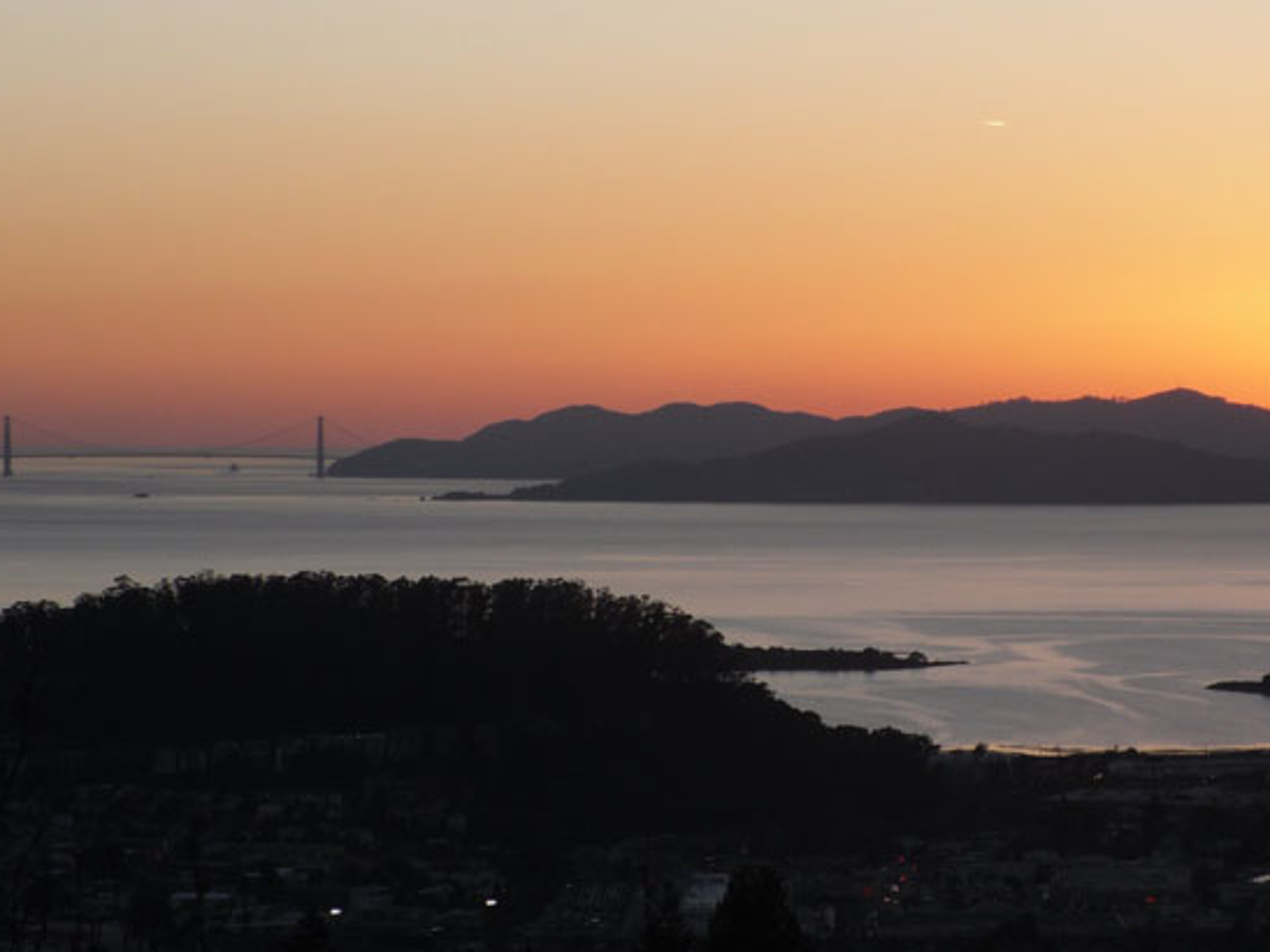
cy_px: 469
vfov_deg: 8.2
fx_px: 6602
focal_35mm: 180
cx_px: 771
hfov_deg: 11.0
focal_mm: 17.3
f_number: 4.6
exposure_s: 1/112
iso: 80
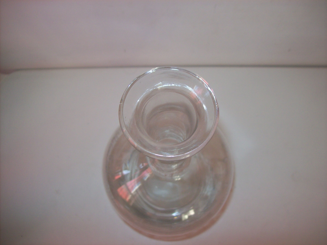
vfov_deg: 39.6
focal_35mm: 36
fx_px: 340
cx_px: 164
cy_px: 122
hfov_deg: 51.4
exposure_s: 1/64
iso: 80
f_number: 2.7
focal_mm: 6
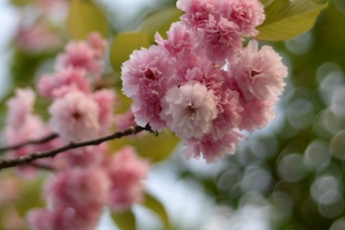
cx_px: 65
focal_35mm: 119
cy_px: 46
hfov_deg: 17.1
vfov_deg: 11.5
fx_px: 1140
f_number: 2
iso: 100
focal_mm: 50
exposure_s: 1/320
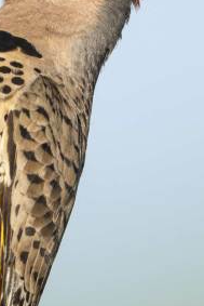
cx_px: -81
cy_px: 224
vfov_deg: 0.8
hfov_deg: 0.5
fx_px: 22640
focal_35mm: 2667
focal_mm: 840
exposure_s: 1/1600
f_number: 5.6
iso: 640
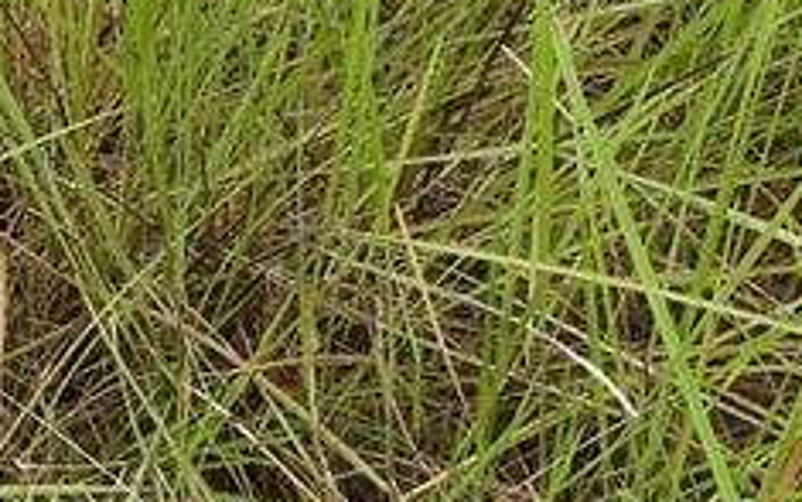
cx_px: -104
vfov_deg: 12.2
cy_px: 521
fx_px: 2317
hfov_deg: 18.8
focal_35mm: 106
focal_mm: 4.3
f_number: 3.3
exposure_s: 1/320
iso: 100
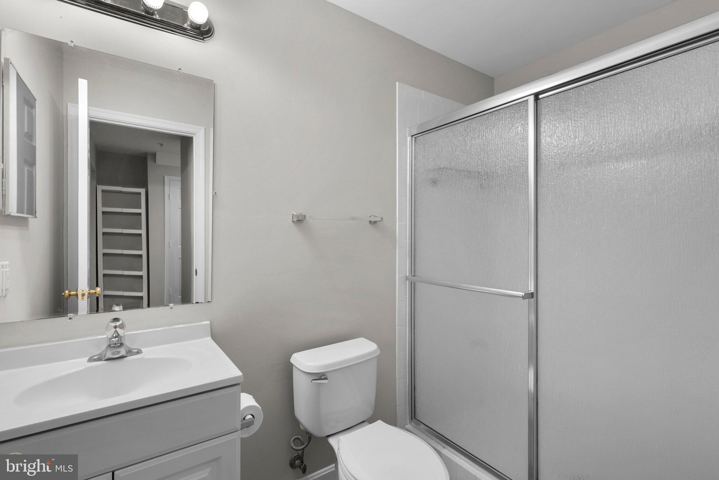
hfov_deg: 96.7
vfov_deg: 73.8
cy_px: 240
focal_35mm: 16
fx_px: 320
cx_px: 360
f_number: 8
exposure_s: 1/5
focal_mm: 16
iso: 250
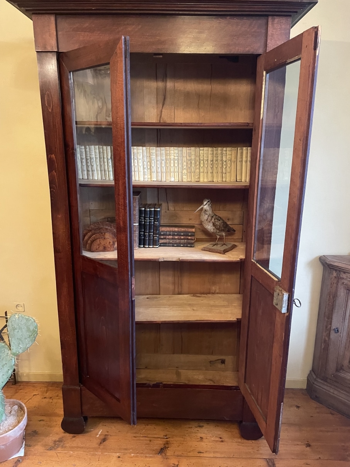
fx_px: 350
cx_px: 175
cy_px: 234
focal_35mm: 26
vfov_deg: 67.3
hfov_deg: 53.1
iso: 500
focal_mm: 4.2
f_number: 1.6
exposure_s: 1/25
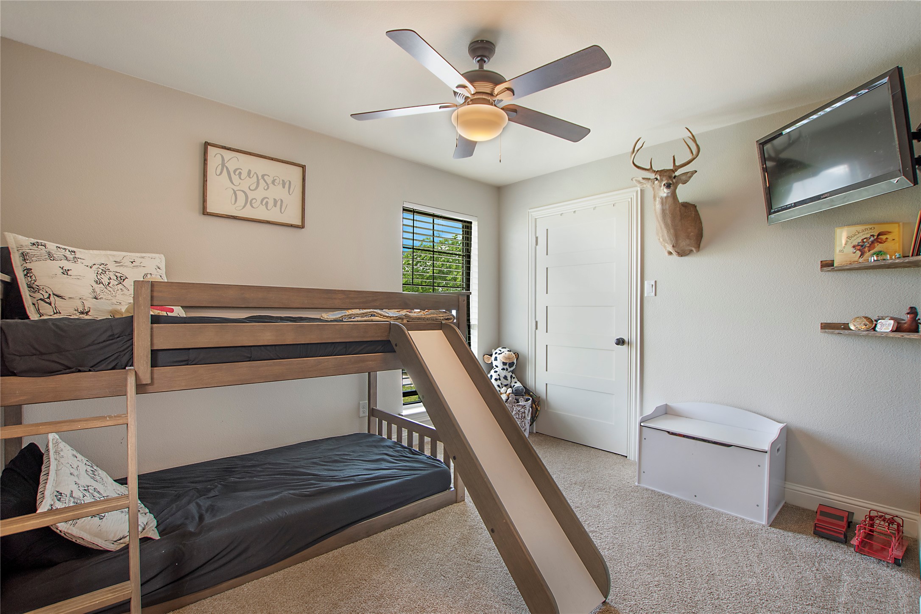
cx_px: 460
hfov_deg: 100.4
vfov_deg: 77.3
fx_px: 384
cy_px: 307
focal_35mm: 15
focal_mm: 10
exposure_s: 1/50
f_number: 5.6
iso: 100
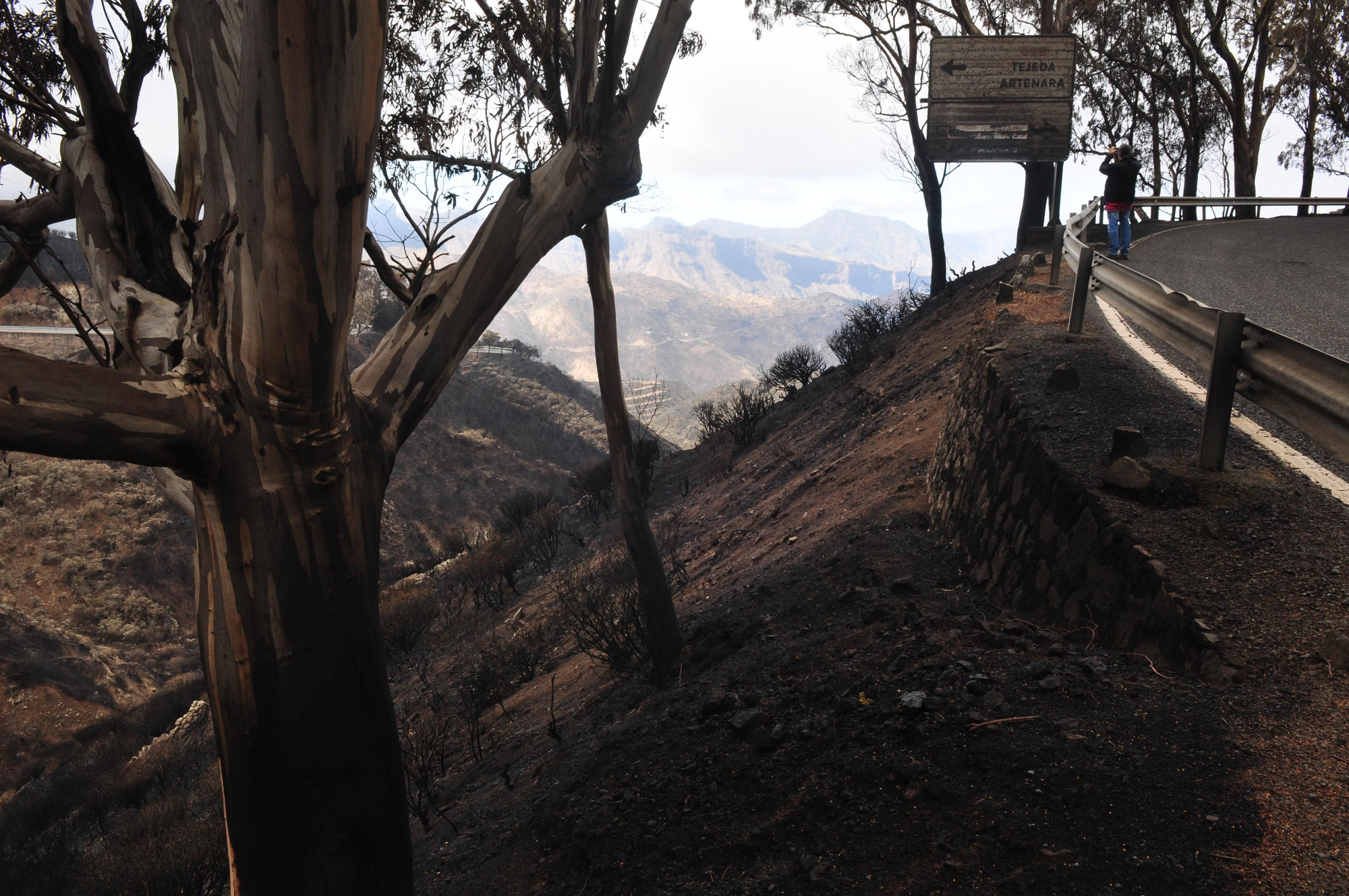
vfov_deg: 50.3
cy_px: 448
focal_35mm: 26
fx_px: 954
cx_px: 674
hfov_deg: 70.5
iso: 400
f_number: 13
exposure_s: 1/80
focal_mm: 17
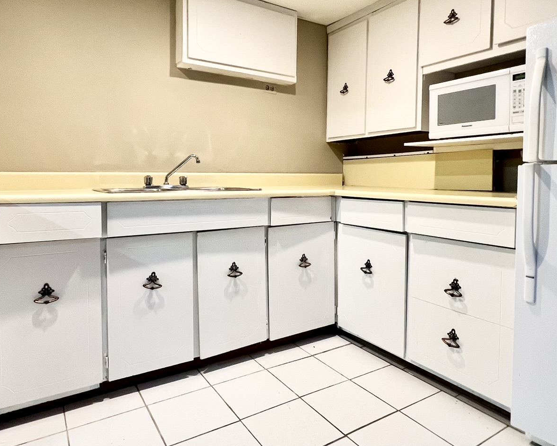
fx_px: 363
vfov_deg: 62.9
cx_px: 280
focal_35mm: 22
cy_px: 194
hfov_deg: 75.0
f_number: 1.8
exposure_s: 1/60
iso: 250
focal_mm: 1.57
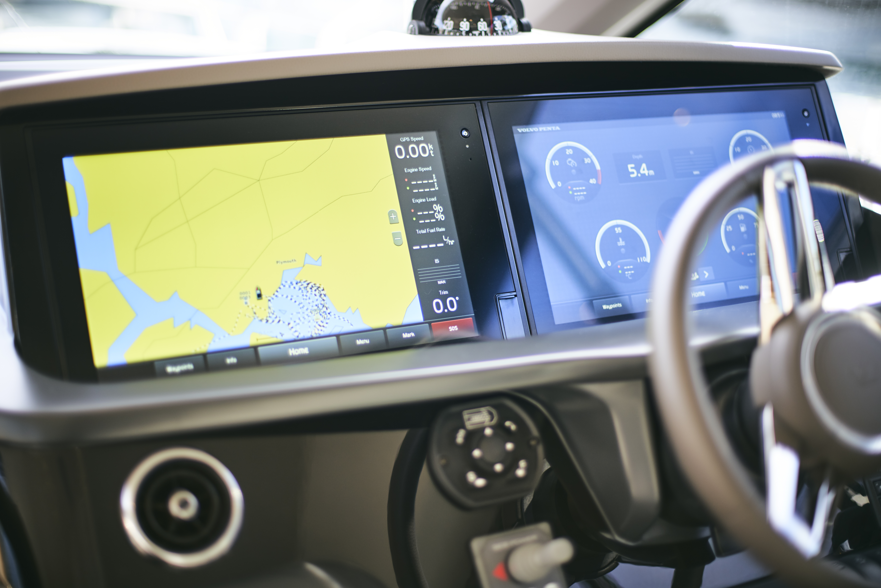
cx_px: 440
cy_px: 294
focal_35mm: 50
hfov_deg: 39.6
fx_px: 1224
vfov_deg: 27.0
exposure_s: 1/400
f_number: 1.4
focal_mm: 50
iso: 200
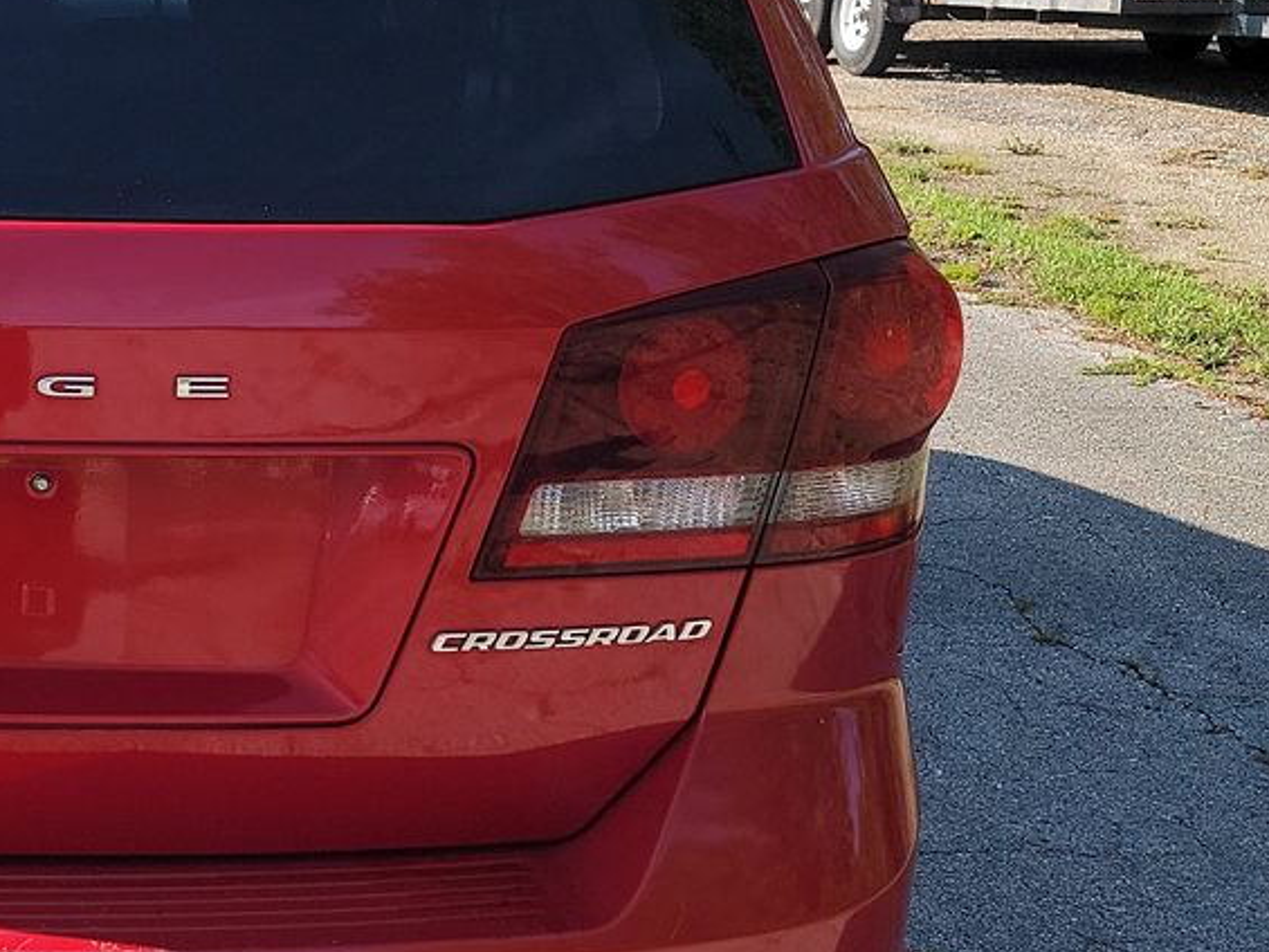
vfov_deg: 21.6
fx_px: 2493
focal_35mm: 68
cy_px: 454
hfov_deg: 26.6
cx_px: -81
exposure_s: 1/506
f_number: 1.8
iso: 50
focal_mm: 6.7
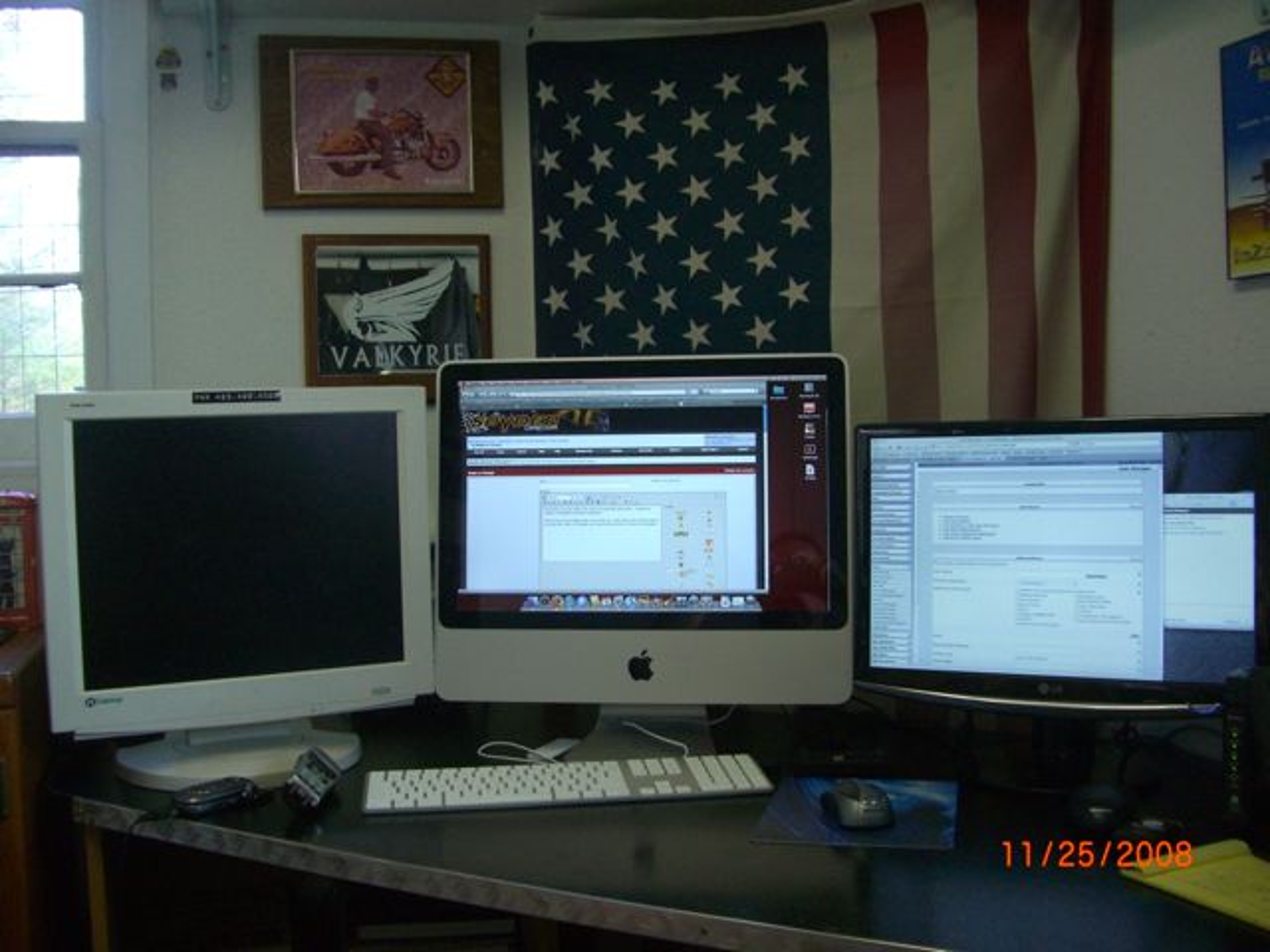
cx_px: 635
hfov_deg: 49.0
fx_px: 1394
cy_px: 476
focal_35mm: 38
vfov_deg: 37.7
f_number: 2.8
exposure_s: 1/100
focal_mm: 7.9
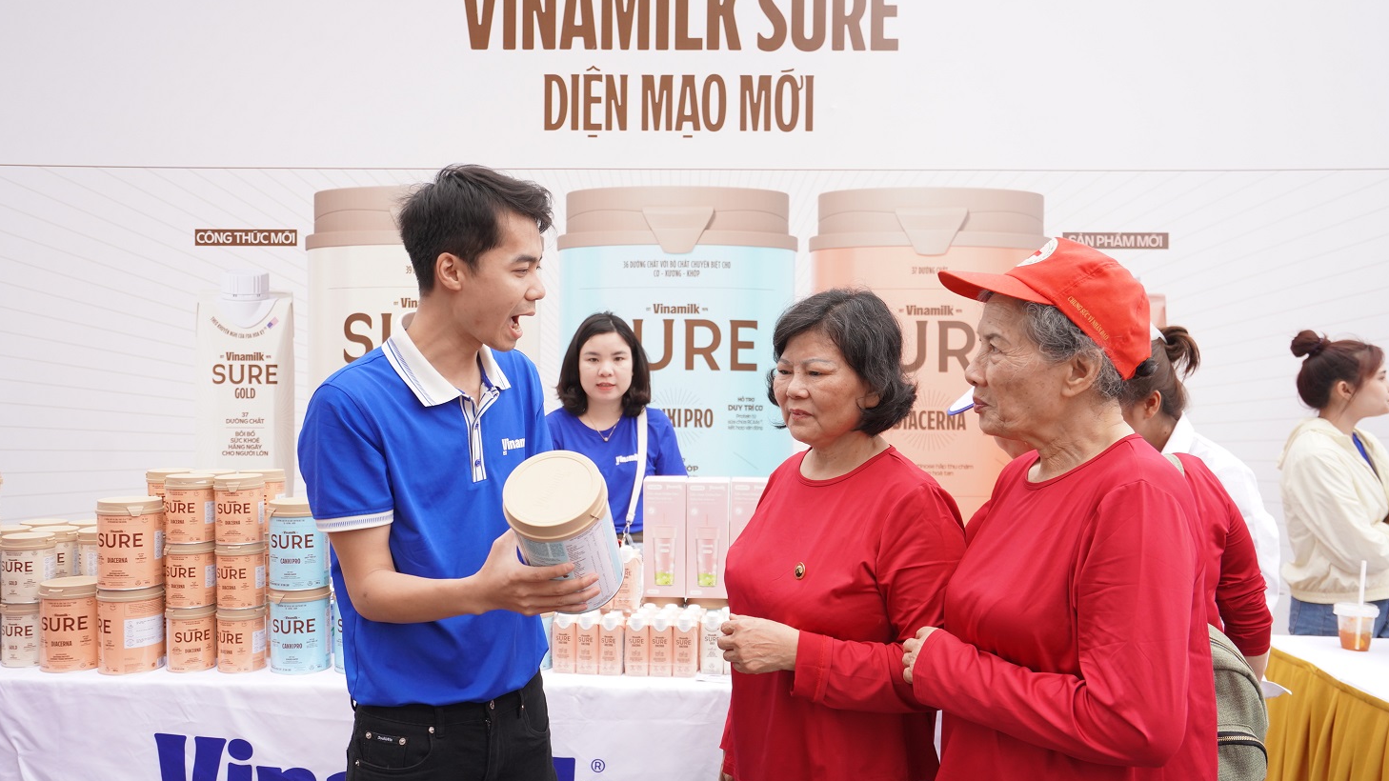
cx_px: 706
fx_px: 1031
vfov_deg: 41.5
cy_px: 423
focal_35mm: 28
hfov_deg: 67.9
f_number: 4
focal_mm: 26
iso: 1250
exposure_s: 1/500
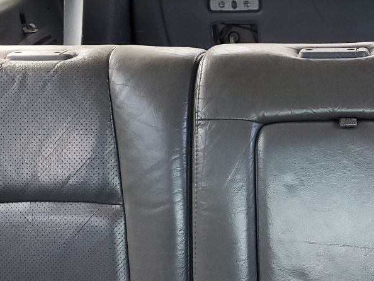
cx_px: 309
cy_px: 232
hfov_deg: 27.1
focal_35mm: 70
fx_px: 757
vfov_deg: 20.7
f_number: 1.5
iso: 82
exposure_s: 1/120
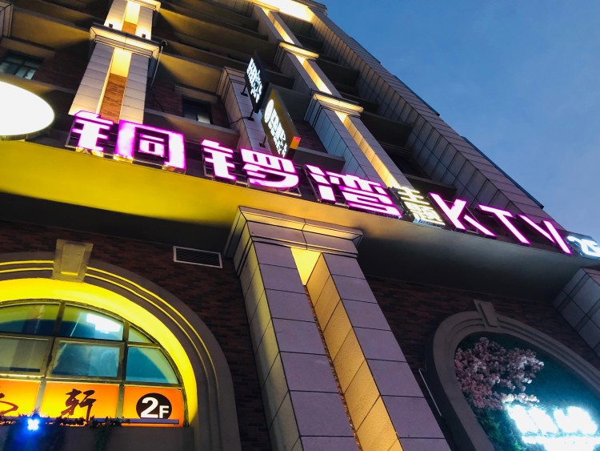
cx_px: 300
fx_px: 485
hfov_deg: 63.4
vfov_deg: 49.8
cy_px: 226
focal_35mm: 28
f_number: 1.8
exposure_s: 1/7
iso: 100
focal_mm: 3.99
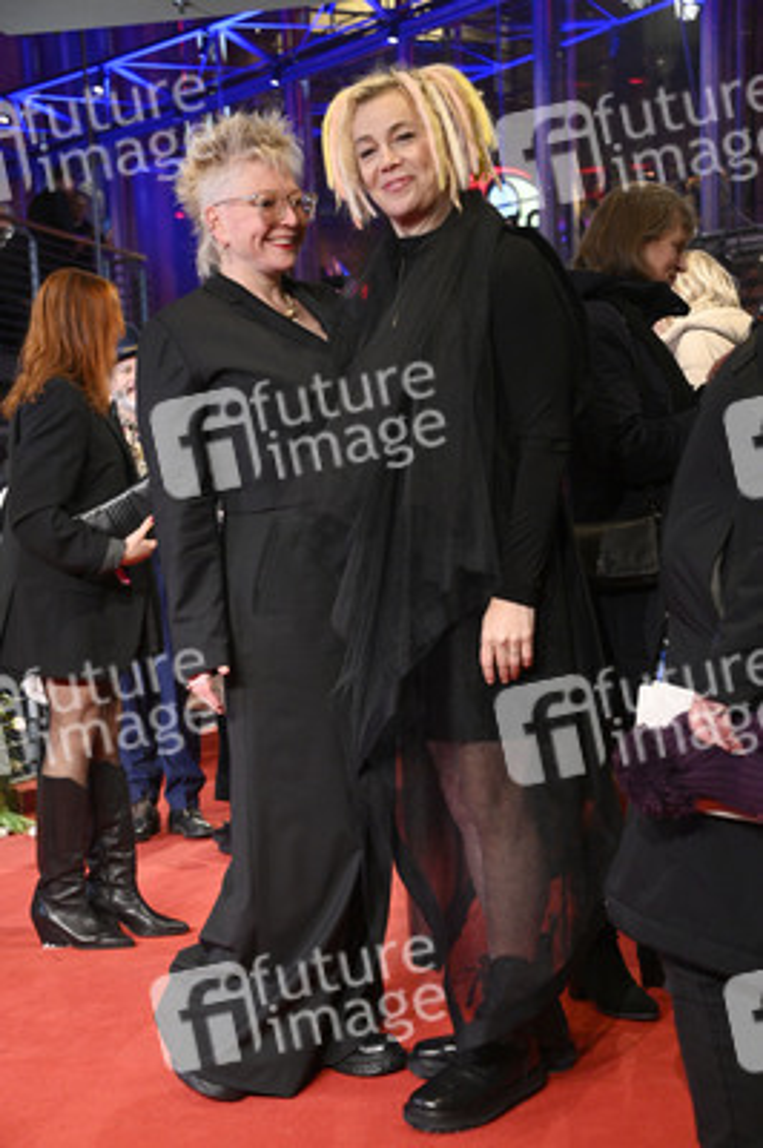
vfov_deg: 36.3
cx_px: 382
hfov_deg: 24.6
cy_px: 574
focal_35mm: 55
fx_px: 1751
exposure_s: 1/250
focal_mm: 55
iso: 6400
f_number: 5
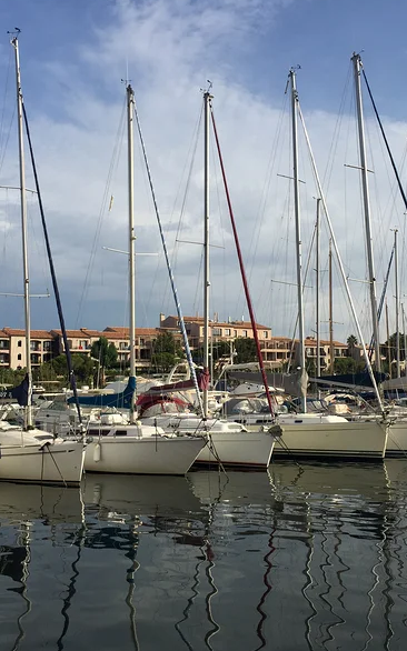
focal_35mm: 42
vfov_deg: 47.2
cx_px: 214
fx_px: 746
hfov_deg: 30.5
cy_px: 326
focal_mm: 4.15
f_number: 2.2
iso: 32
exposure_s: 1/2326
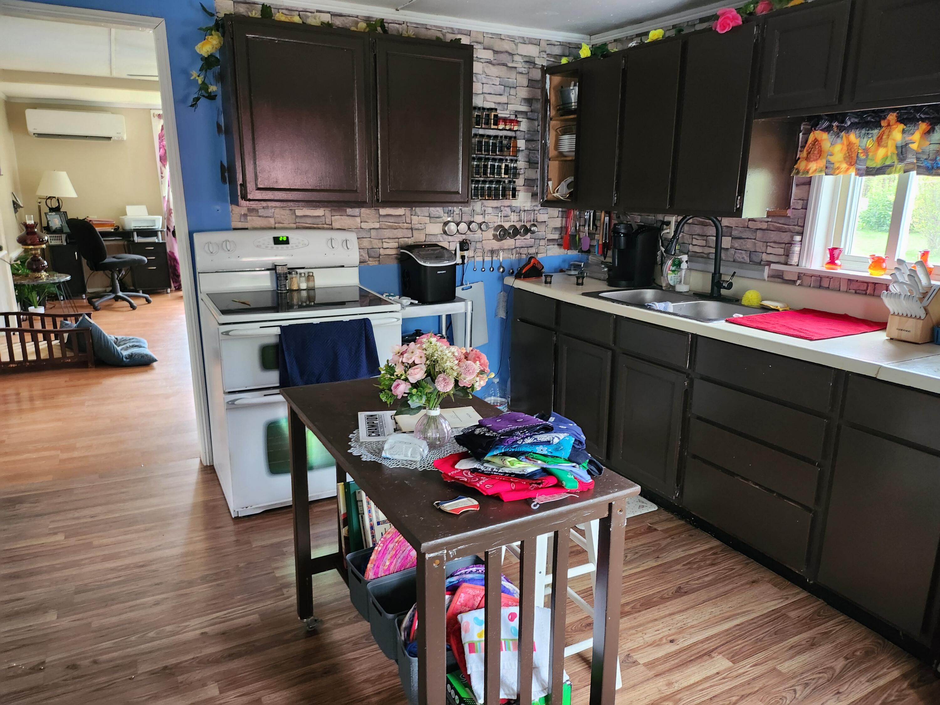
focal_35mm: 24
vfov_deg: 56.8
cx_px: 470
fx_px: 652
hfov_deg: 71.6
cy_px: 352
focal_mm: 5
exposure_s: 1/24
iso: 640
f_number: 1.8
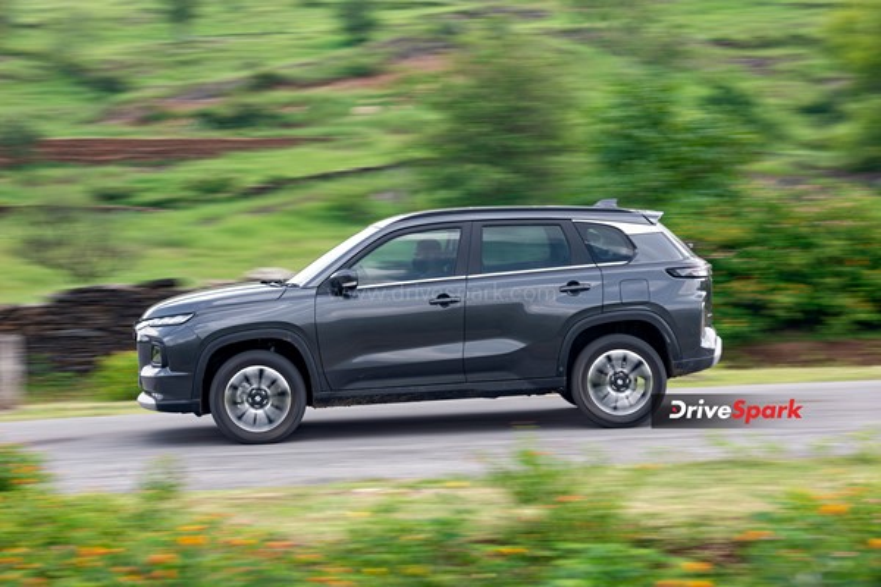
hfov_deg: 20.4
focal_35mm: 100
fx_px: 2447
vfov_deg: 13.7
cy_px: 294
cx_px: 440
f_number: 6.3
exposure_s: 1/40
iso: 50
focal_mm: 100
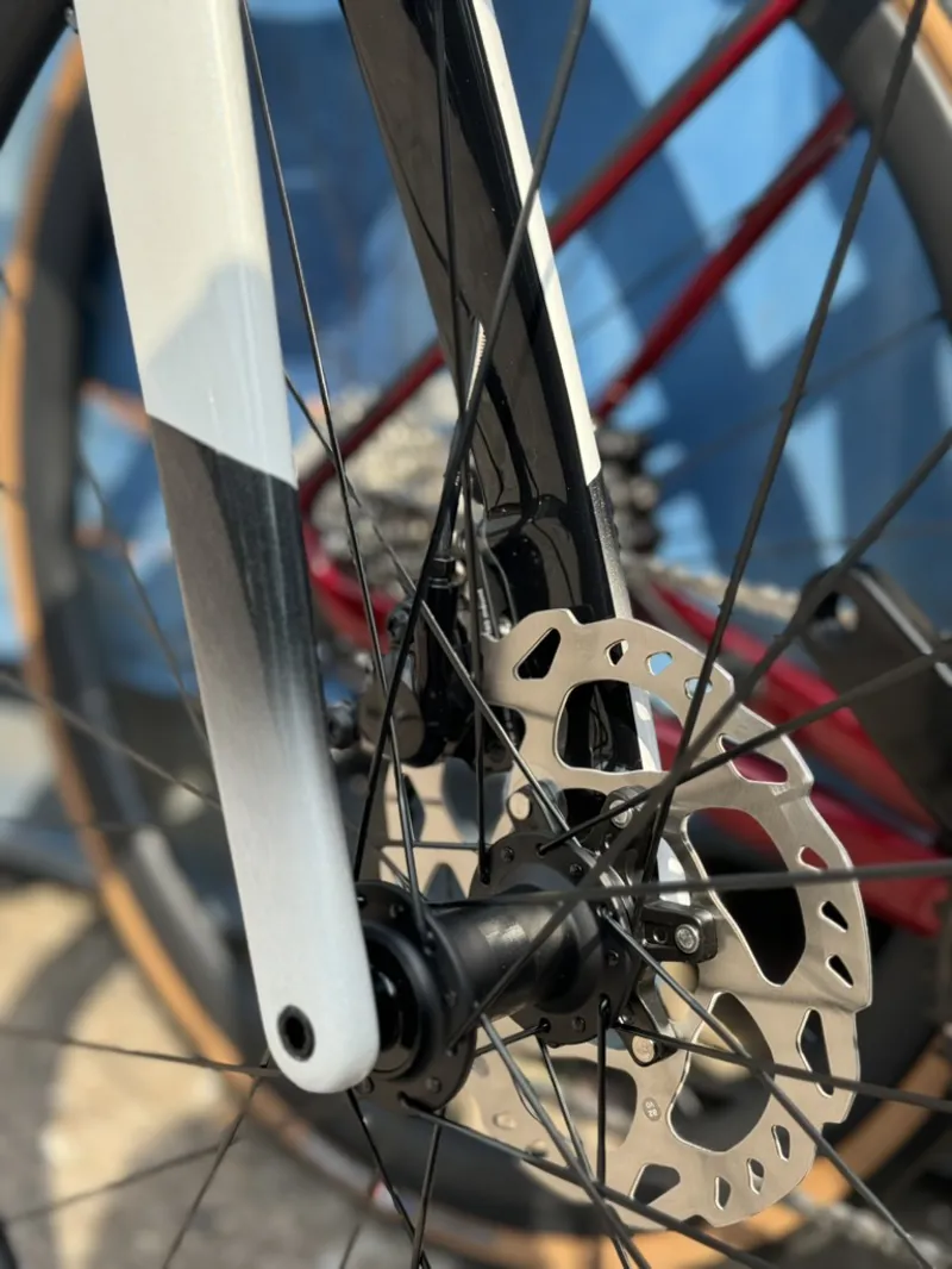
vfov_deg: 39.6
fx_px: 1759
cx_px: 476
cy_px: 634
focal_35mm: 48
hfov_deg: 30.3
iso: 64
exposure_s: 1/1059
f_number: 1.78
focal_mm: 6.76
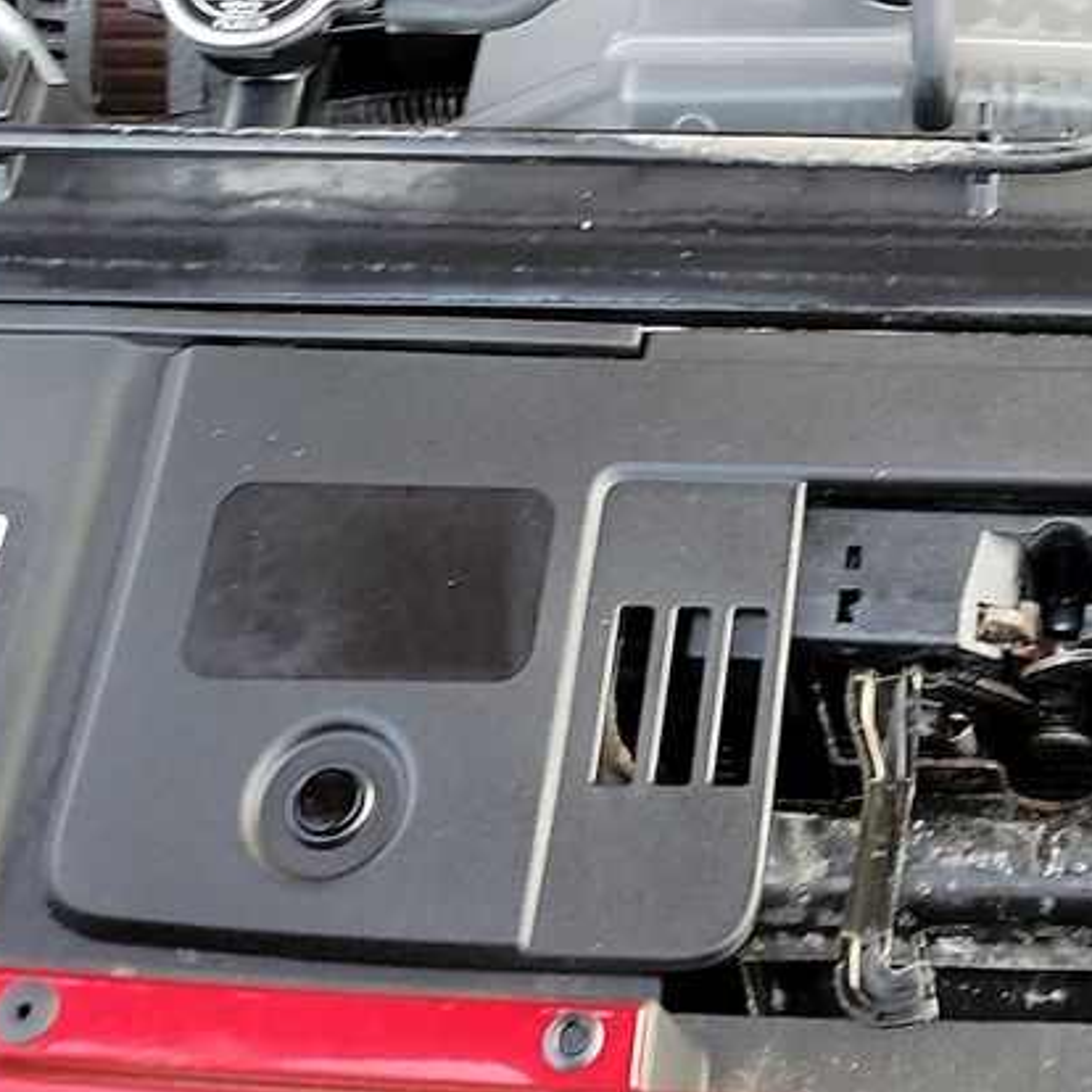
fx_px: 2927
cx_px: 1229
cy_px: -361
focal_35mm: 82
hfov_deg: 20.1
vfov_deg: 19.4
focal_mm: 6.7
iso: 215
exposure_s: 1/59
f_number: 1.8
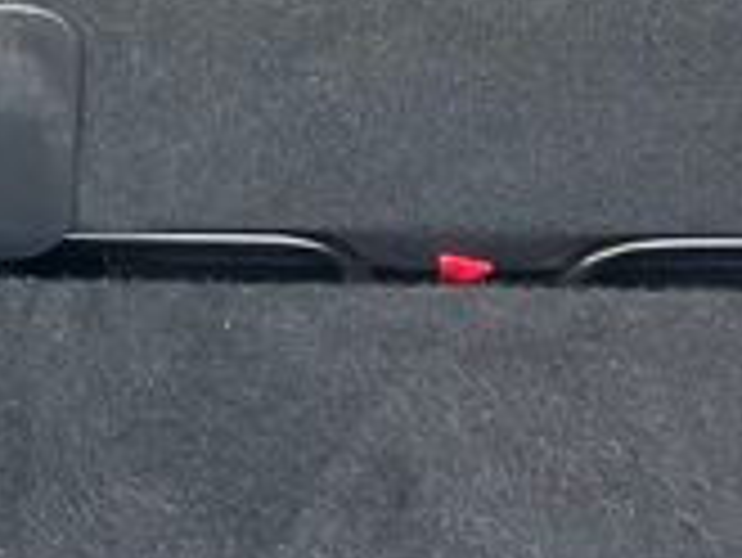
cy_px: -464
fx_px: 3454
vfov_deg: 8.8
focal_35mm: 161
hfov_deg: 12.0
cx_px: -189
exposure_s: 1/121
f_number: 1.5
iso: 80
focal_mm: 5.7
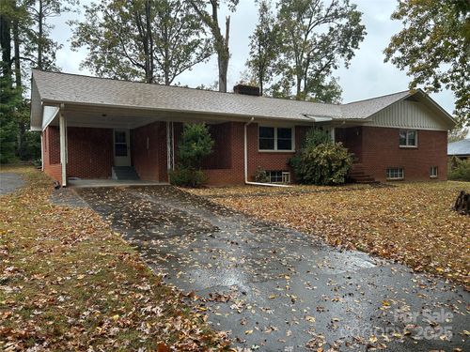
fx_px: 353
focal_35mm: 26
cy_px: 176
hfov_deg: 67.3
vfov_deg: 53.1
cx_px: 235
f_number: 1.5
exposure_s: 1/166
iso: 64
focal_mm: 5.7
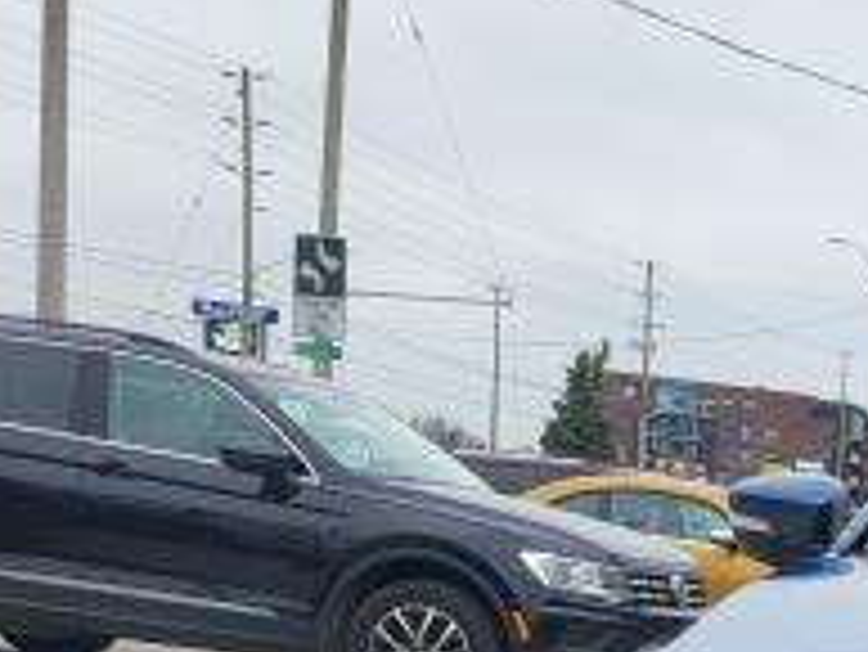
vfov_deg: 15.8
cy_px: 980
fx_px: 2158
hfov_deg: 19.4
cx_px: 1358
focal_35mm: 86
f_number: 1.8
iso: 40
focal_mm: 5.4
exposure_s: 1/1849
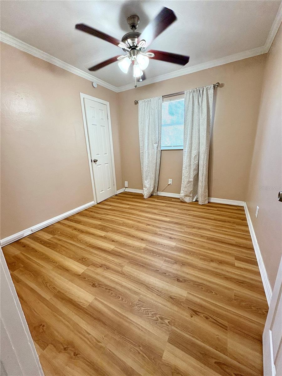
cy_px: 188
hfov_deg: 85.7
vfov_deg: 102.1
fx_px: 152
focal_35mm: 14
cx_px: 141
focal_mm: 2.22
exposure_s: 1/60
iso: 250
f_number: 2.2
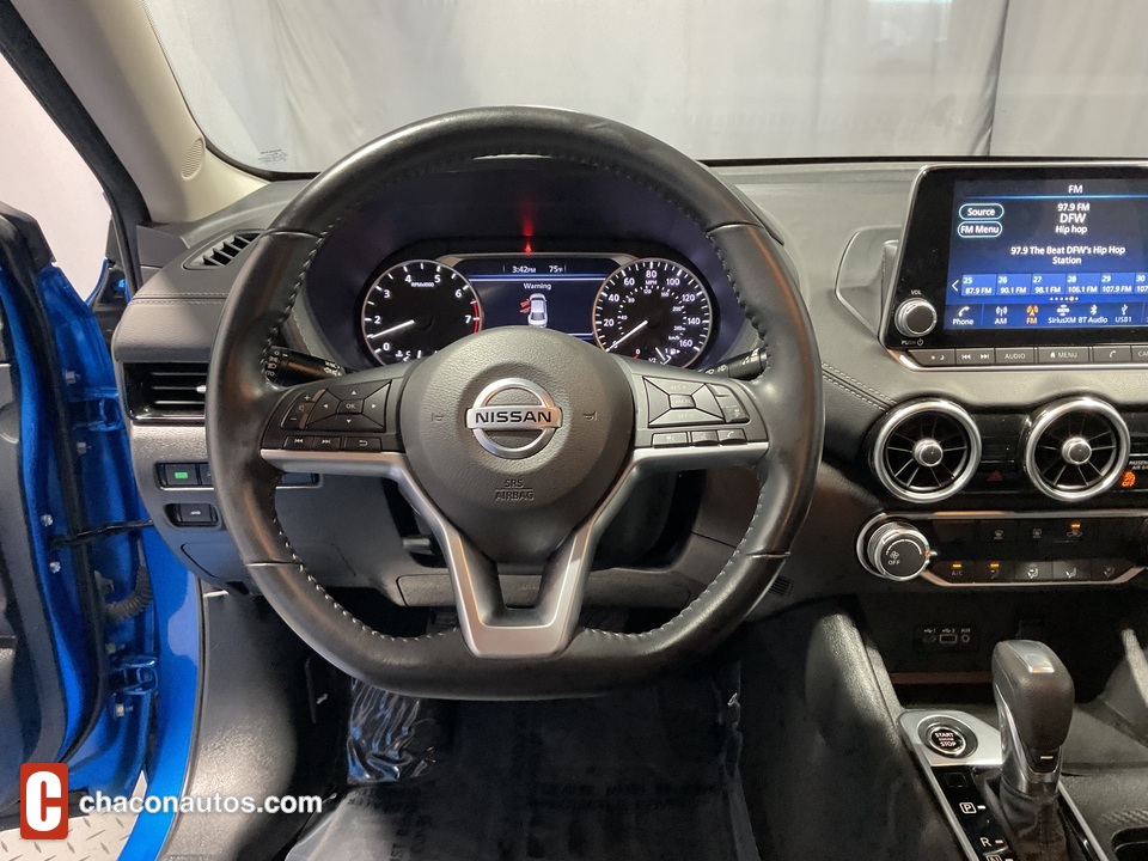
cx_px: 574
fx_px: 962
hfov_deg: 61.7
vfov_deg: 48.2
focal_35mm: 29
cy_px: 430
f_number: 1.8
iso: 200
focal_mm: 3
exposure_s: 1/60
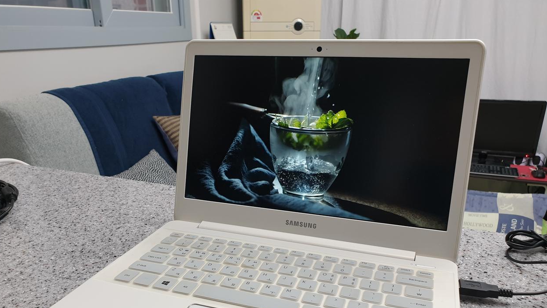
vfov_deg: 39.7
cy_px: 208
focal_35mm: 29
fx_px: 421
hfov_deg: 66.1
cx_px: 267
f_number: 2.4
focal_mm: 4.3
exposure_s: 1/60
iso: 125
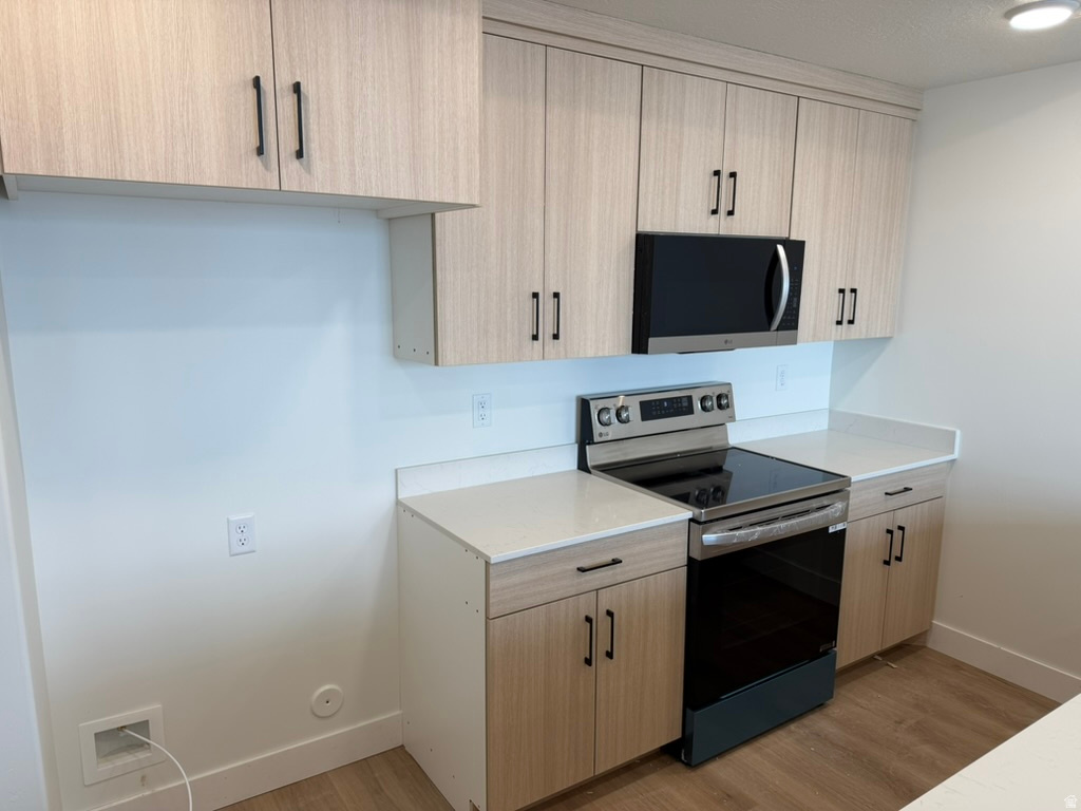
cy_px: 406
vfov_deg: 56.8
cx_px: 540
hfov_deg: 71.6
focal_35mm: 24
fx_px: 749
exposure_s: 1/120
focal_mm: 6.76
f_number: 1.78
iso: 64
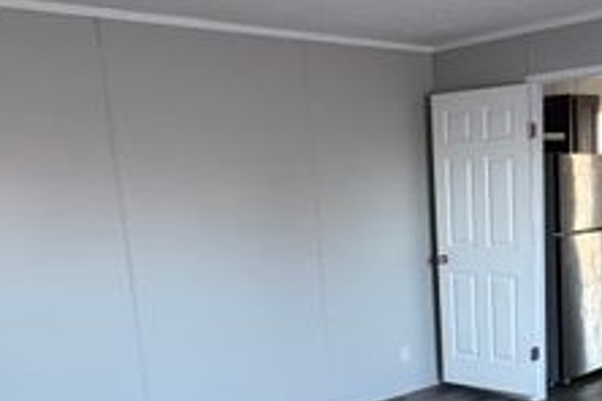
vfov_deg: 28.3
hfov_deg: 41.5
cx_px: 453
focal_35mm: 46
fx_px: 769
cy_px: 345
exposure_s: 1/69
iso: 320
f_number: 2.2
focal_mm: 2.22
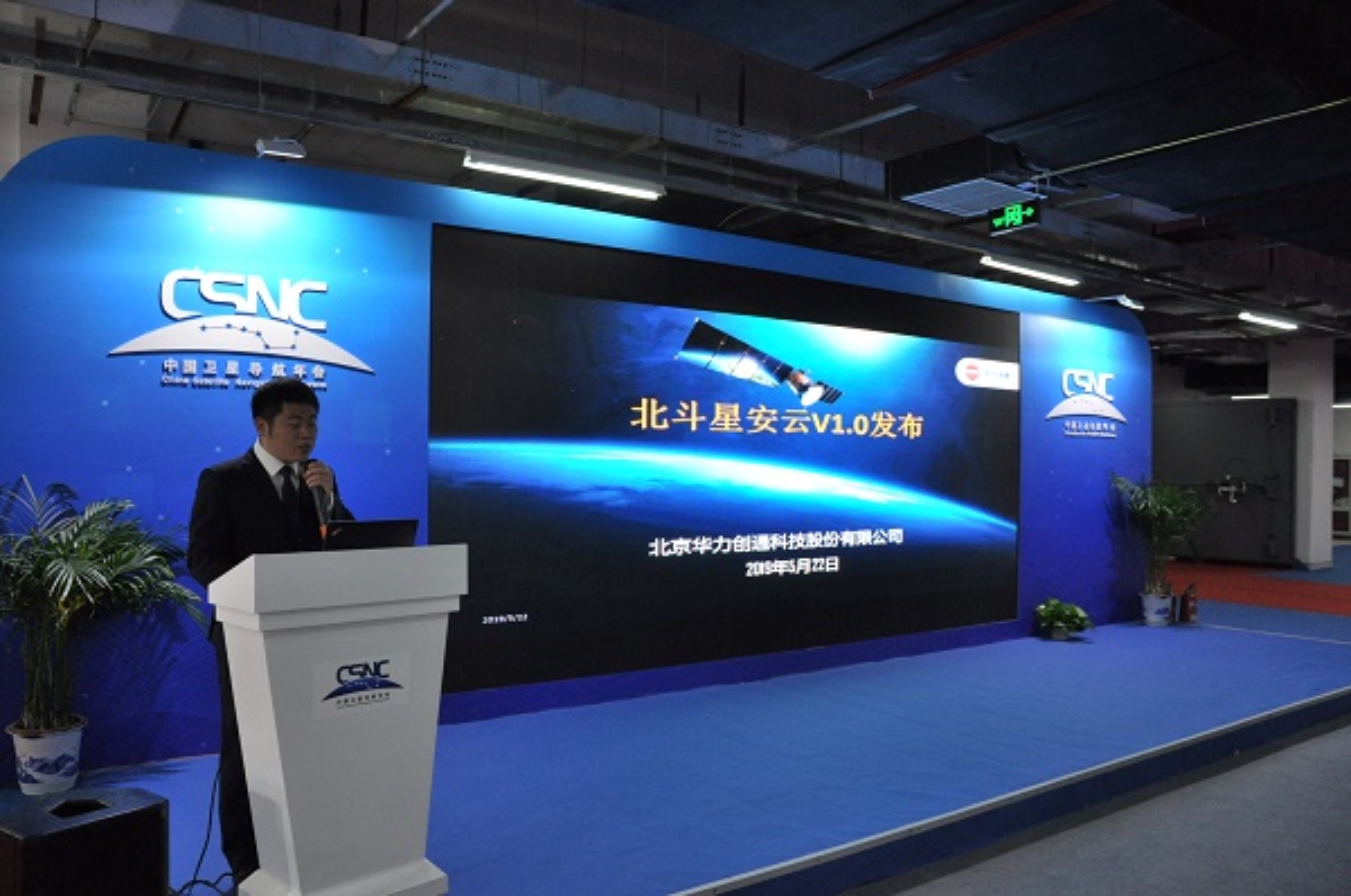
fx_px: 1012
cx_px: 676
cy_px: 448
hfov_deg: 67.5
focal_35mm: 27
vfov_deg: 47.8
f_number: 3.5
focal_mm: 18
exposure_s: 1/125
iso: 800
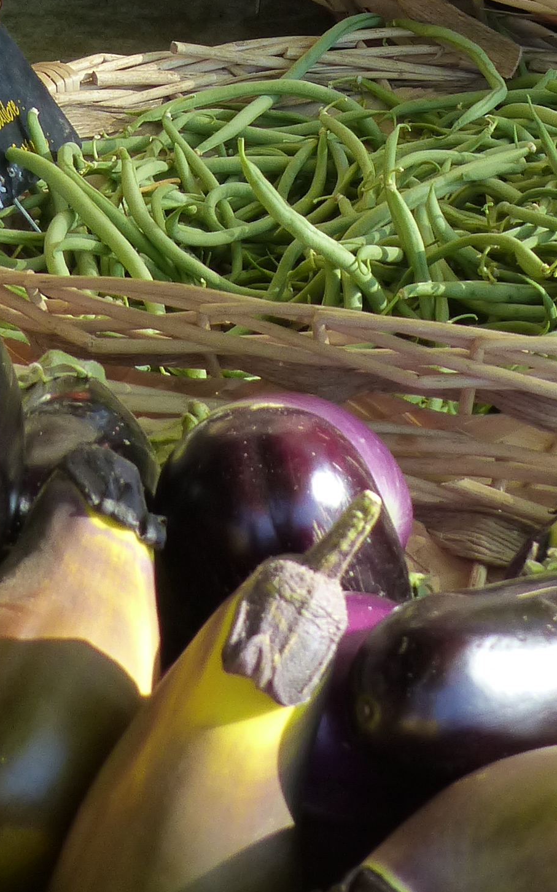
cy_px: -121
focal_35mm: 184
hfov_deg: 7.1
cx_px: 325
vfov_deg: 11.2
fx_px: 4471
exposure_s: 1/160
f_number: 4
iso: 160
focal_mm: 11.4
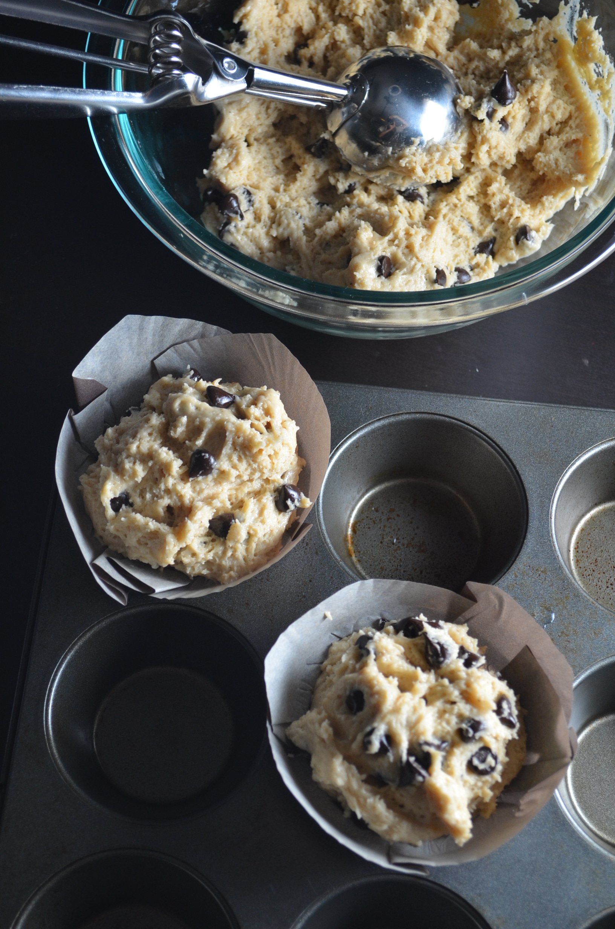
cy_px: 464
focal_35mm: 57
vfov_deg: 35.1
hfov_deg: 23.7
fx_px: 1467
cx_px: 308
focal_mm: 38
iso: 560
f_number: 5.6
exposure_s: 1/60
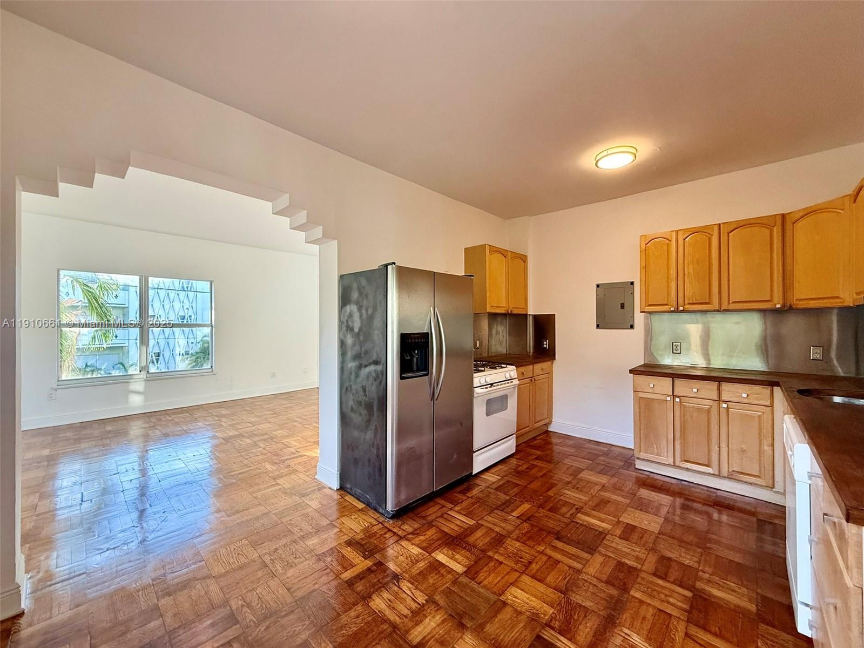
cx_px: 432
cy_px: 324
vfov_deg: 85.7
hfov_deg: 102.1
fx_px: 349
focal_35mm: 14
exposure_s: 1/120
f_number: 2.2
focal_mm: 2.22
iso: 160
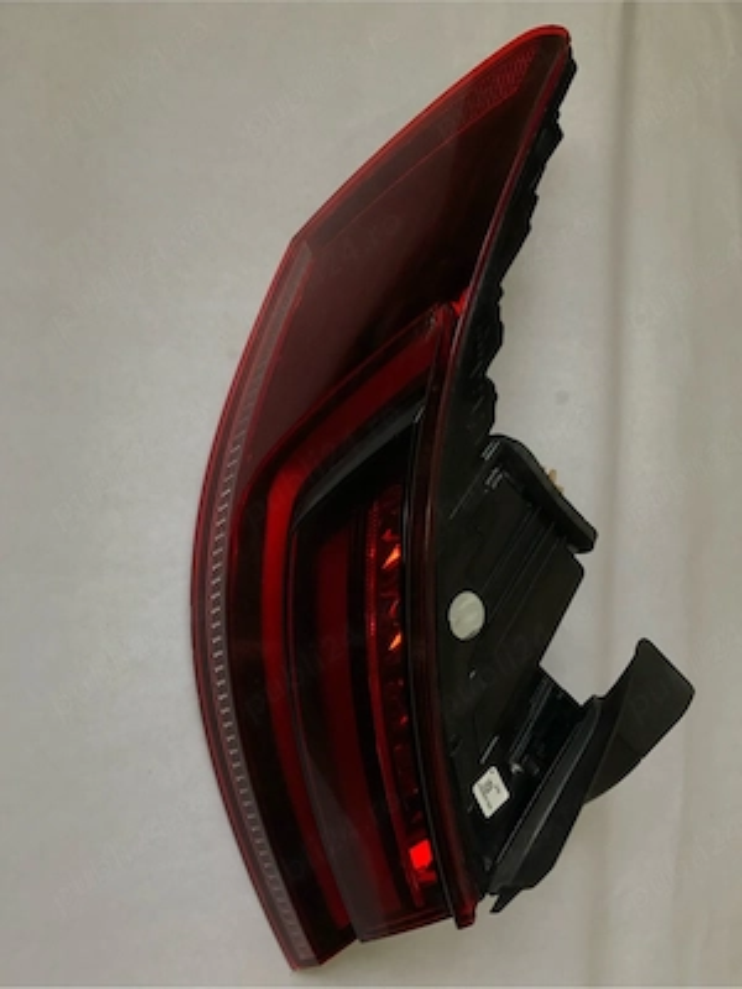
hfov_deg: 49.7
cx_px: 371
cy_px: 494
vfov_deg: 63.4
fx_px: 800
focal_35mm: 28
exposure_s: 1/15
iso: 64
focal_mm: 4
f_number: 1.8
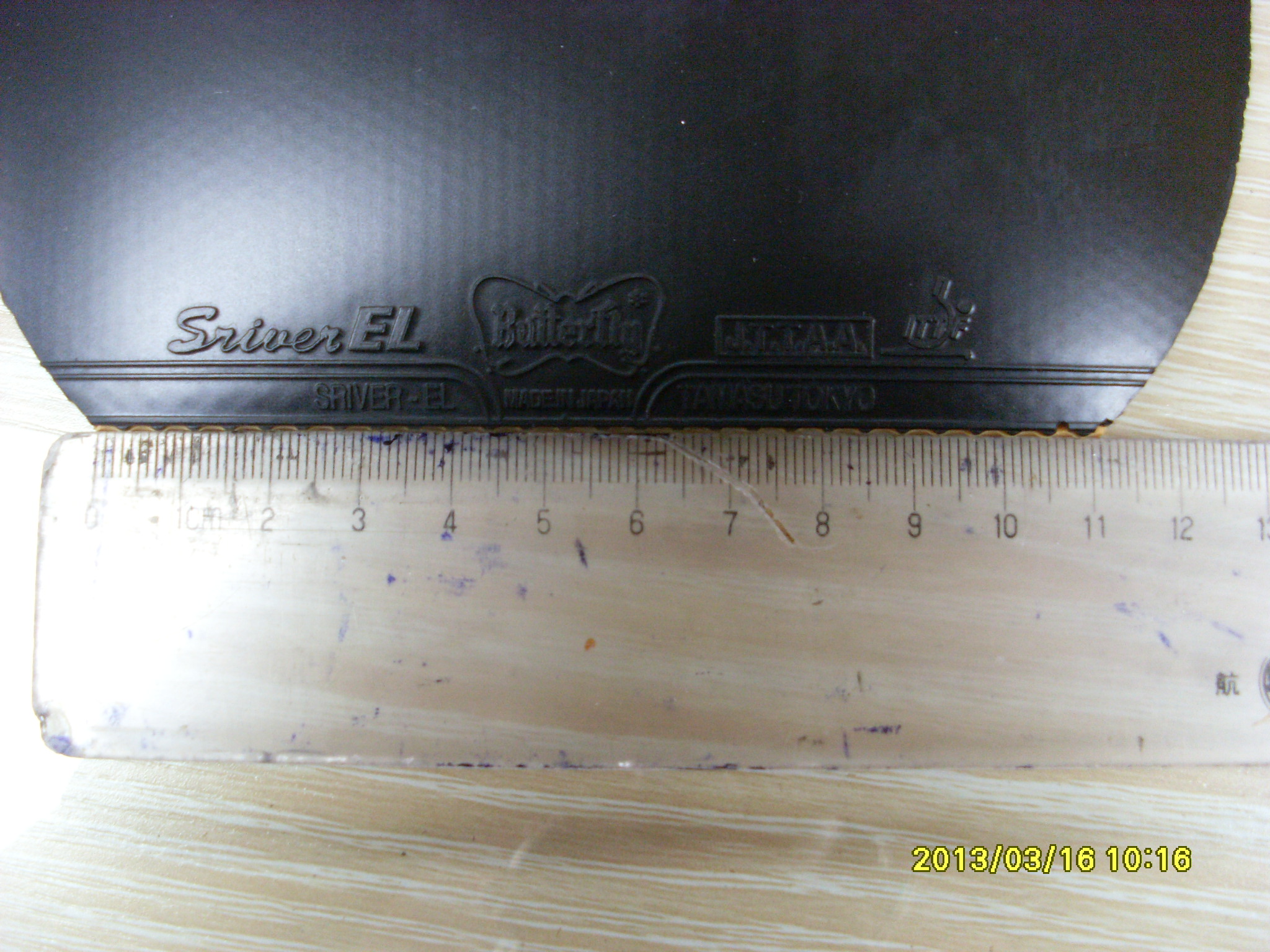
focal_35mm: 38
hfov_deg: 49.0
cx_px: 635
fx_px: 1394
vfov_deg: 37.7
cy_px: 476
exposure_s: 1/20
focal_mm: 6.3
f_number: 3
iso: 200
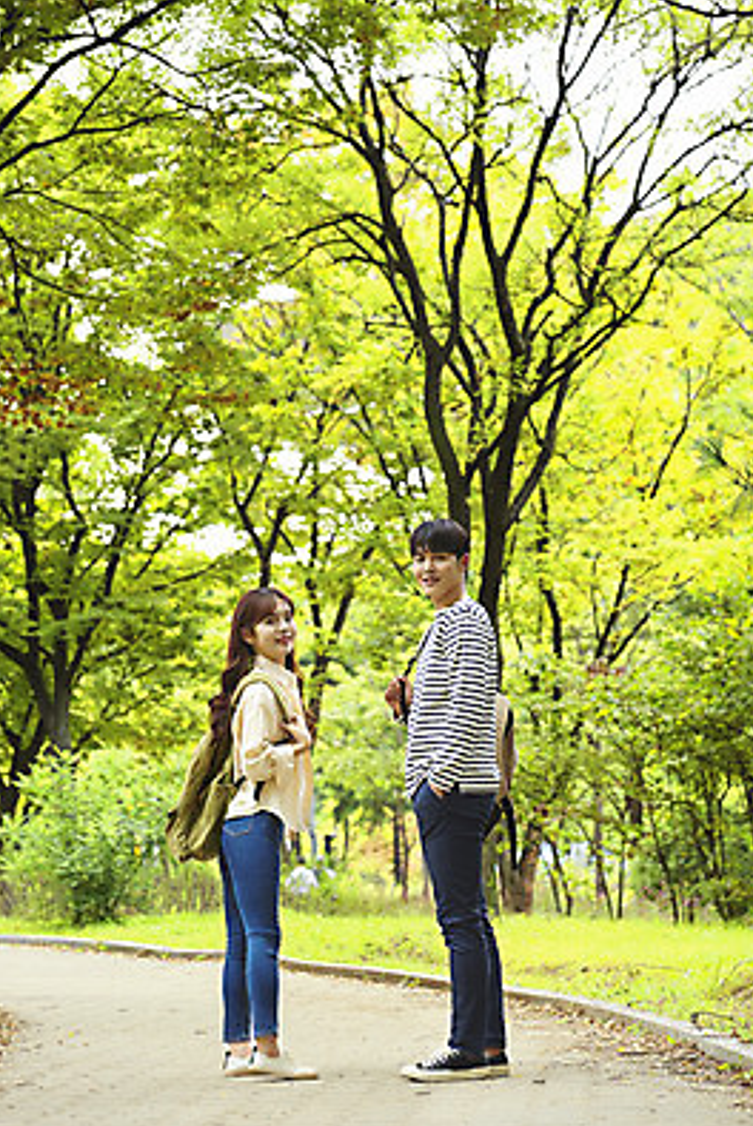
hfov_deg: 15.7
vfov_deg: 23.4
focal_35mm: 87
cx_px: 378
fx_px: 2725
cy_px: 567
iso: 800
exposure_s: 1/200
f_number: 4
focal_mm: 86
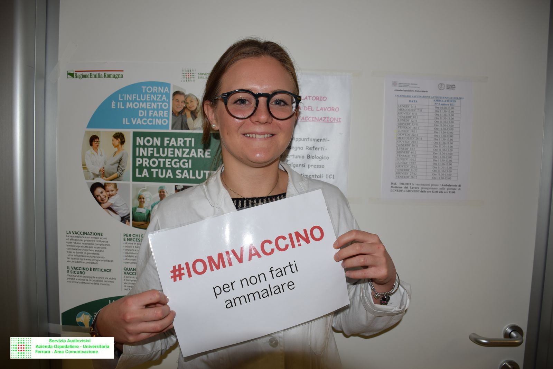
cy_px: 184
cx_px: 276
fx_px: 415
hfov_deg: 67.4
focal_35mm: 27
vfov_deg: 47.9
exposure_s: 1/60
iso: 100
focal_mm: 18
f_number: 3.5
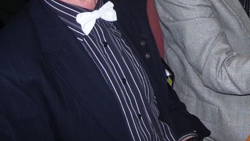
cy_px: -7
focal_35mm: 67
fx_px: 444
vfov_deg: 17.5
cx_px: 200
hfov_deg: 30.7
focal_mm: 6
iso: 80
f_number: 2.7
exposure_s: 1/60
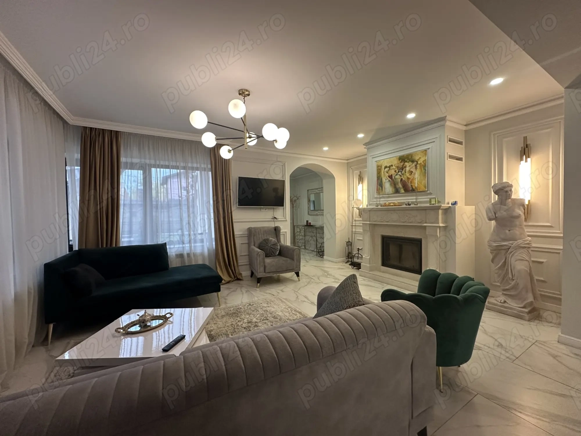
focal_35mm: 14
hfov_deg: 102.1
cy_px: 218
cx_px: 290
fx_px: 235
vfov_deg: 85.7
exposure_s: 1/100
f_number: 2.2
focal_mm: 2.22
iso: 160
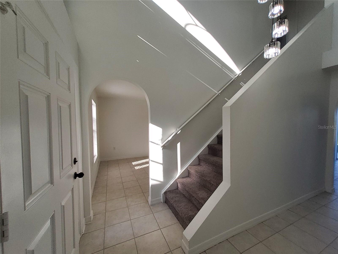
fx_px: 127
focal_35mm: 13
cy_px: 127
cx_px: 169
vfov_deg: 89.9
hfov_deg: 106.2
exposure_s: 1/242
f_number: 2.2
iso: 50
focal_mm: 1.13
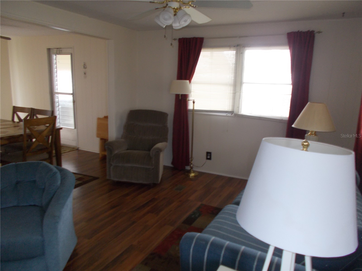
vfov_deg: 53.1
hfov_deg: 67.3
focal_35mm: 26
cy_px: 136
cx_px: 181
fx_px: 272
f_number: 3.2
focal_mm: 4.6
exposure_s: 1/25
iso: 200
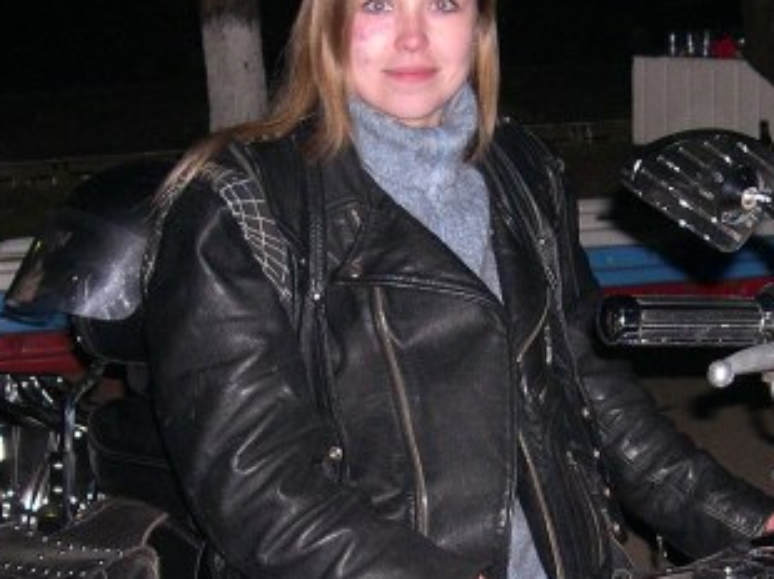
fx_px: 2190
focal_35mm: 98
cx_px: 443
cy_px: 421
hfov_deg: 20.0
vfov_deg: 15.0
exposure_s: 1/60
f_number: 2.8
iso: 329
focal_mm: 8
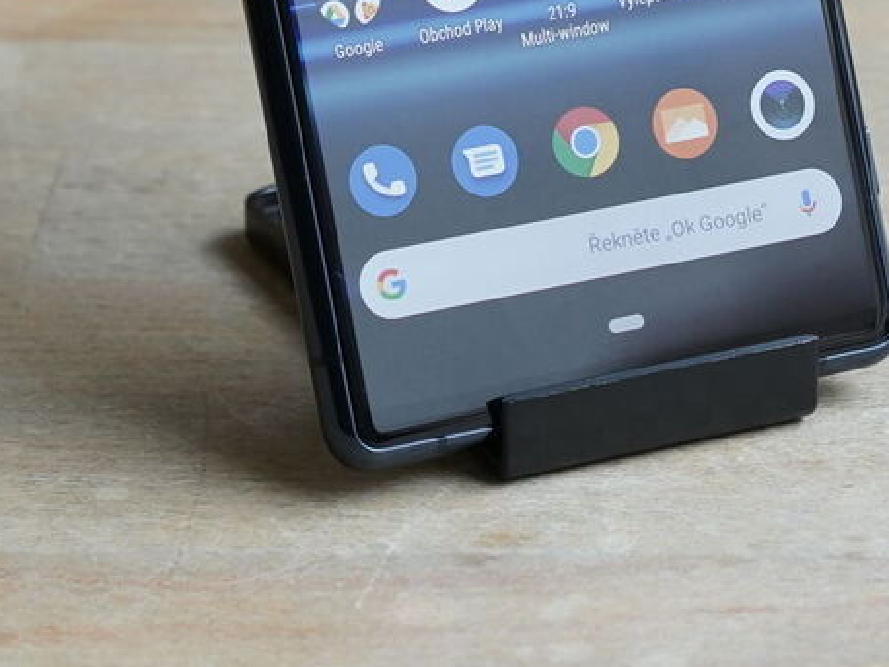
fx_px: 5703
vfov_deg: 6.7
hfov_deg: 8.9
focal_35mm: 222
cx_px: 673
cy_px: -138
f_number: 6.3
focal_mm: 55
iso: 1600
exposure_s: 1/125
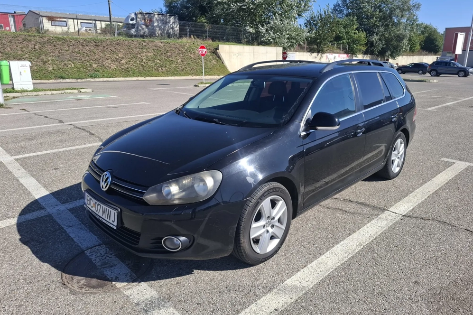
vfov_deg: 53.1
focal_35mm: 24
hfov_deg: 73.8
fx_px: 315
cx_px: 236
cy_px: 153
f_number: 1.8
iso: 50
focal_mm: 5.54
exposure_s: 1/1698
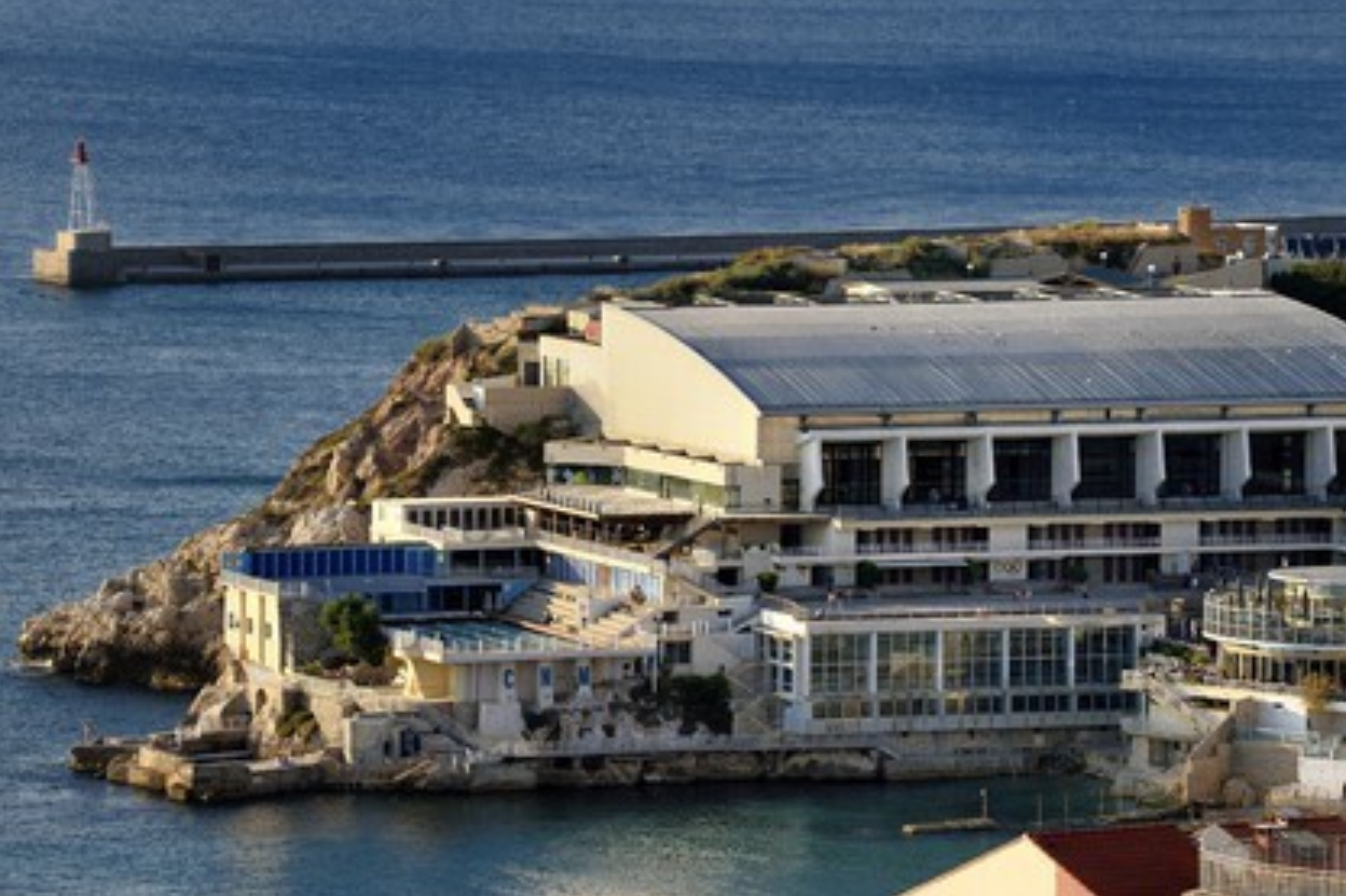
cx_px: 676
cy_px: 450
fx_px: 7549
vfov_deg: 6.8
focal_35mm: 202
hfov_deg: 10.2
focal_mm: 200
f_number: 11
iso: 200
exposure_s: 1/250
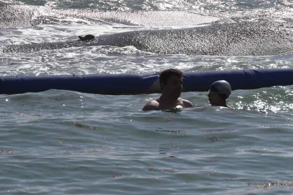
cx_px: 161
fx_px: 2994
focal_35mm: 368
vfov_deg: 3.7
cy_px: 102
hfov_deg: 5.6
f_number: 13
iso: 200
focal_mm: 200
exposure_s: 1/1250
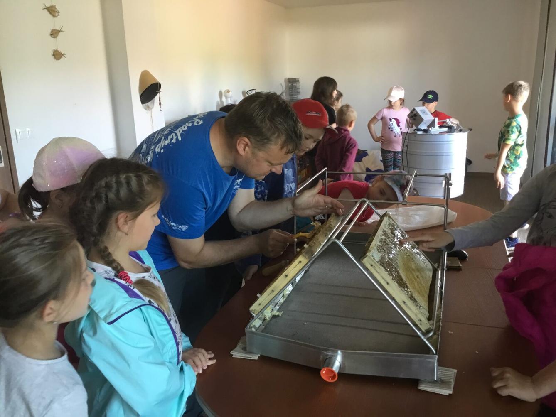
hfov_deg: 58.3
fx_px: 498
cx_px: 278
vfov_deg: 45.5
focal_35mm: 31
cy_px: 208
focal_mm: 3.3
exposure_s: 1/33
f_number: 2.4
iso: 100
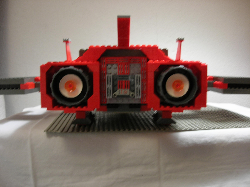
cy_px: 94
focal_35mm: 38
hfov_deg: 49.0
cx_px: 125
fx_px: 274
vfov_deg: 37.7
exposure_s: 1/3.8
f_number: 2.8
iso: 65
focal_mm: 7.8
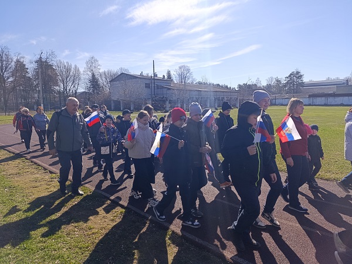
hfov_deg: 73.9
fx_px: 234
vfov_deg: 58.9
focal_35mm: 23
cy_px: 132
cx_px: 176
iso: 50
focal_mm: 6.14
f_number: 1.6
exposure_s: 1/965
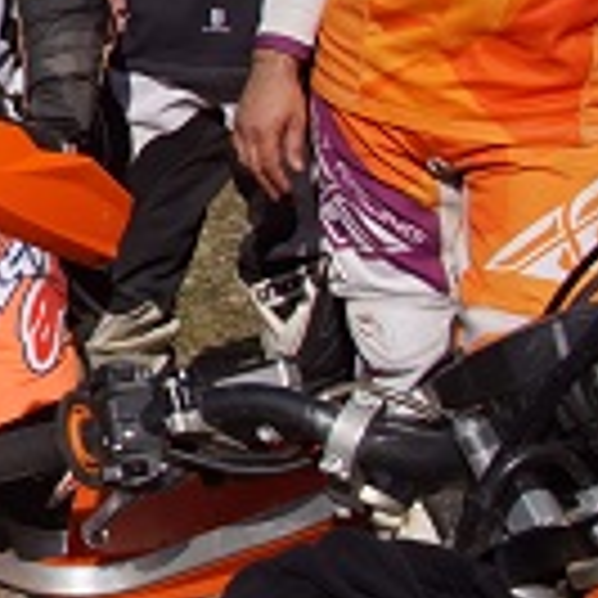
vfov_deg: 10.8
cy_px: -124
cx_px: -526
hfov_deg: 10.3
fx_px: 3108
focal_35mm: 159
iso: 100
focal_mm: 26
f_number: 14
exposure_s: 1/100
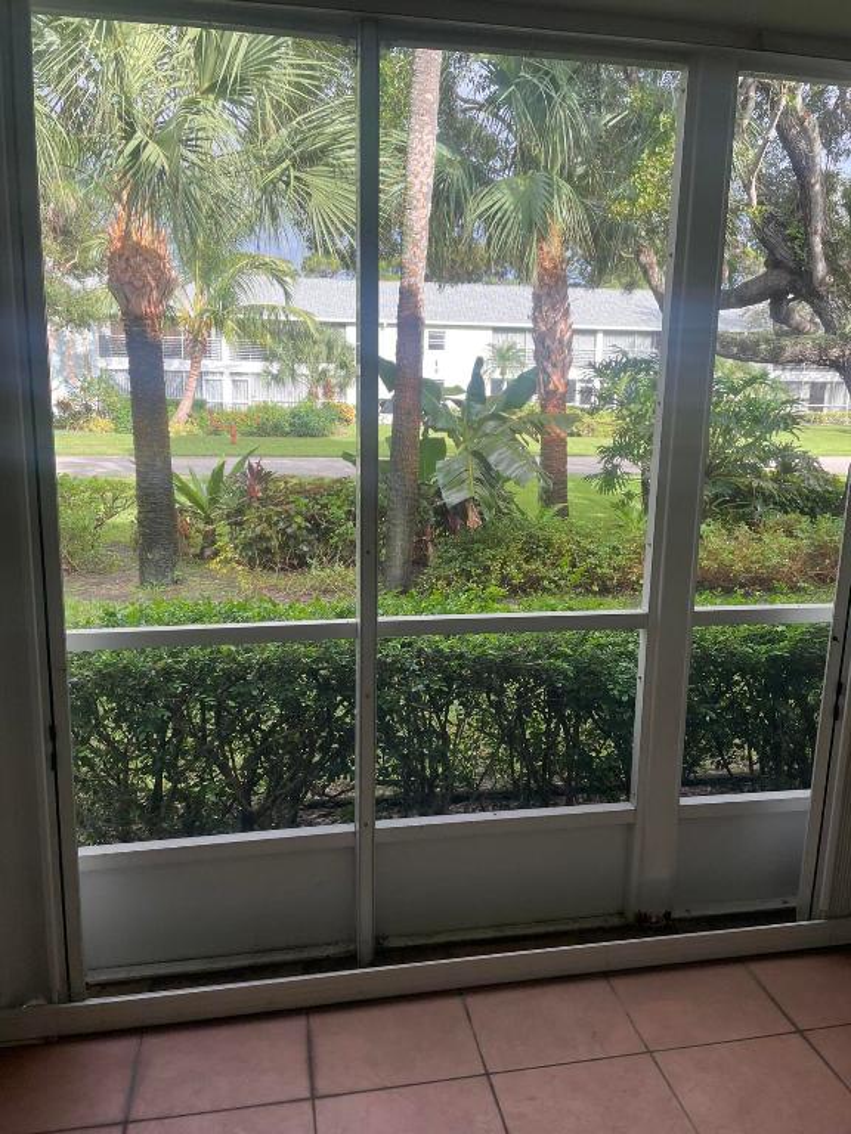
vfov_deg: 67.3
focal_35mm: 26
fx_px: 852
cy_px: 567
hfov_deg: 53.1
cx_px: 426
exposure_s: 1/335
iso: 32
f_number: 1.6
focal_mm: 4.2
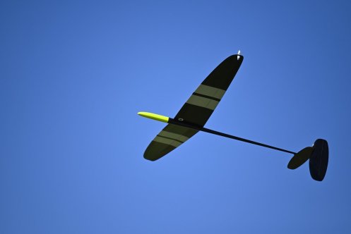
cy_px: 117
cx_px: 176
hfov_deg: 5.2
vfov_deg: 3.4
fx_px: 3902
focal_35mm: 400
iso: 640
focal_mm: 400
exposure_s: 1/3200
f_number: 7.1
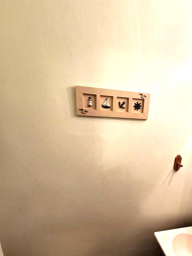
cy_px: 163
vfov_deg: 82.7
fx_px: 141
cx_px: 132
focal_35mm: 19
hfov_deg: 66.3
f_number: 2.2
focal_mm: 2.2
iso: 160
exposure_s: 1/60
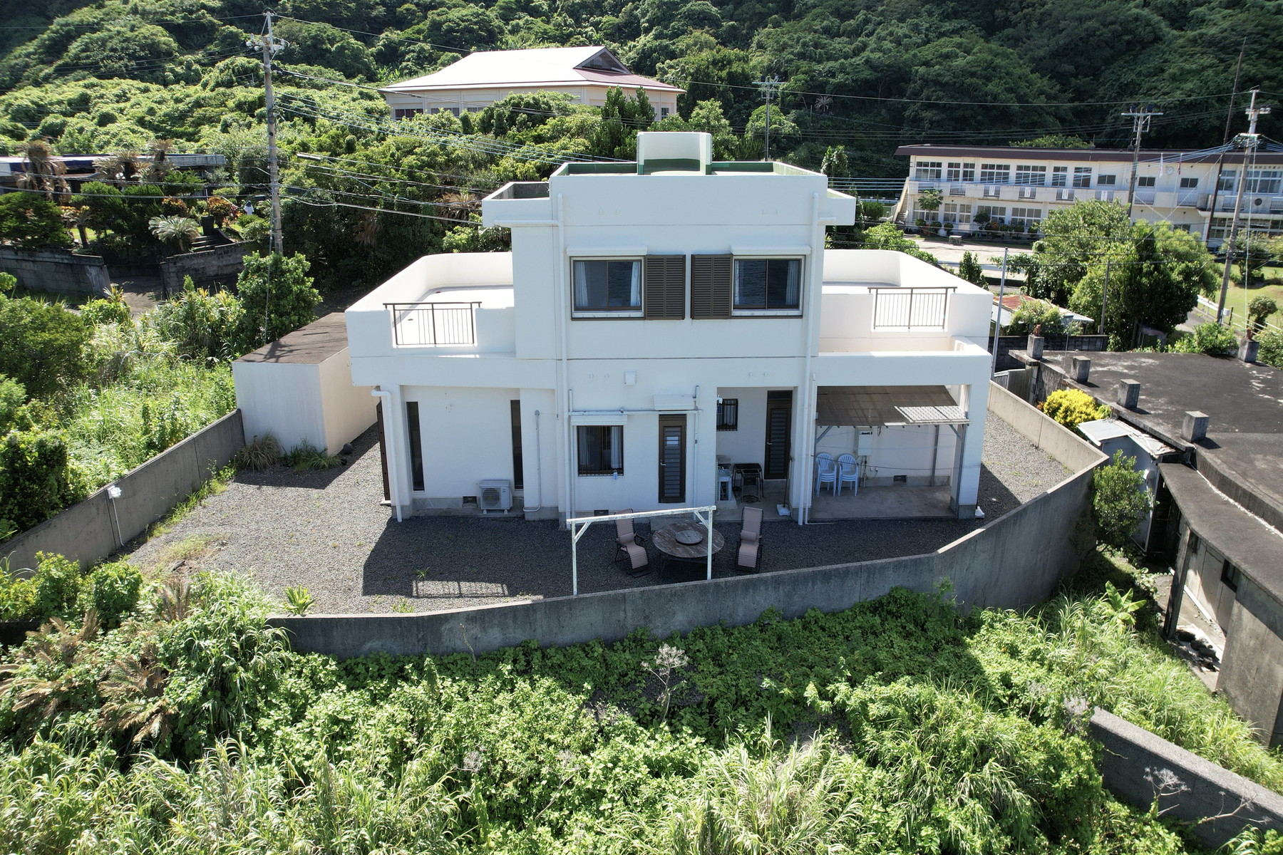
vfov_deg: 57.2
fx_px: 784
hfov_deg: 78.6
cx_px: 642
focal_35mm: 22
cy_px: 428
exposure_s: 1/725
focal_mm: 8.38
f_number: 2.8
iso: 100
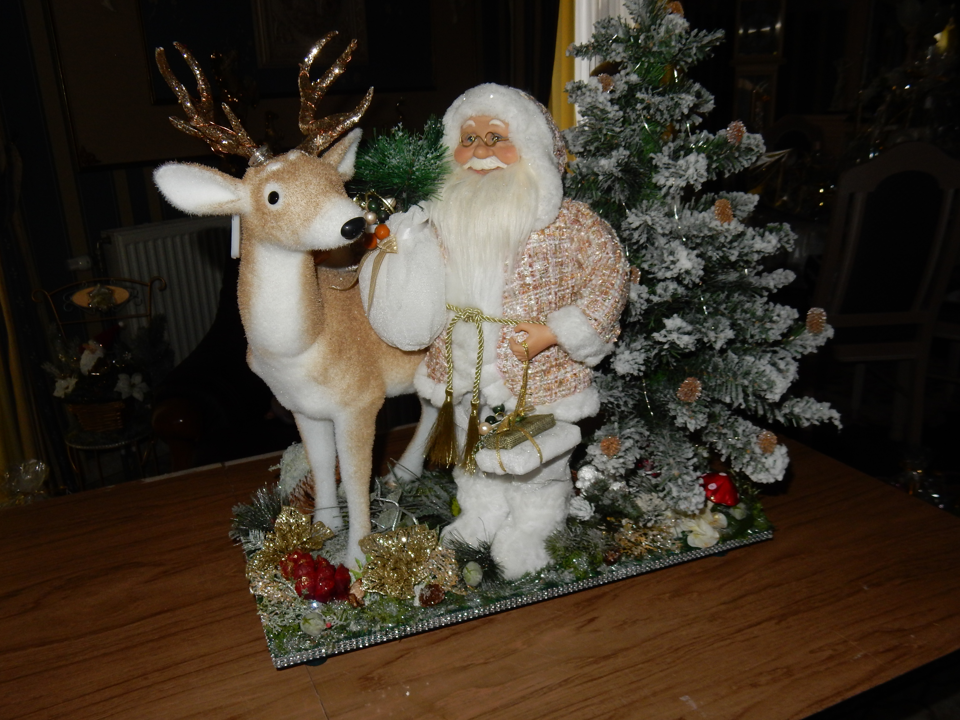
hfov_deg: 60.0
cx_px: 480
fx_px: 832
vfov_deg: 46.8
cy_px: 360
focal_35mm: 30
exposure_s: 1/30
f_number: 4
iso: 200
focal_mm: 5.4
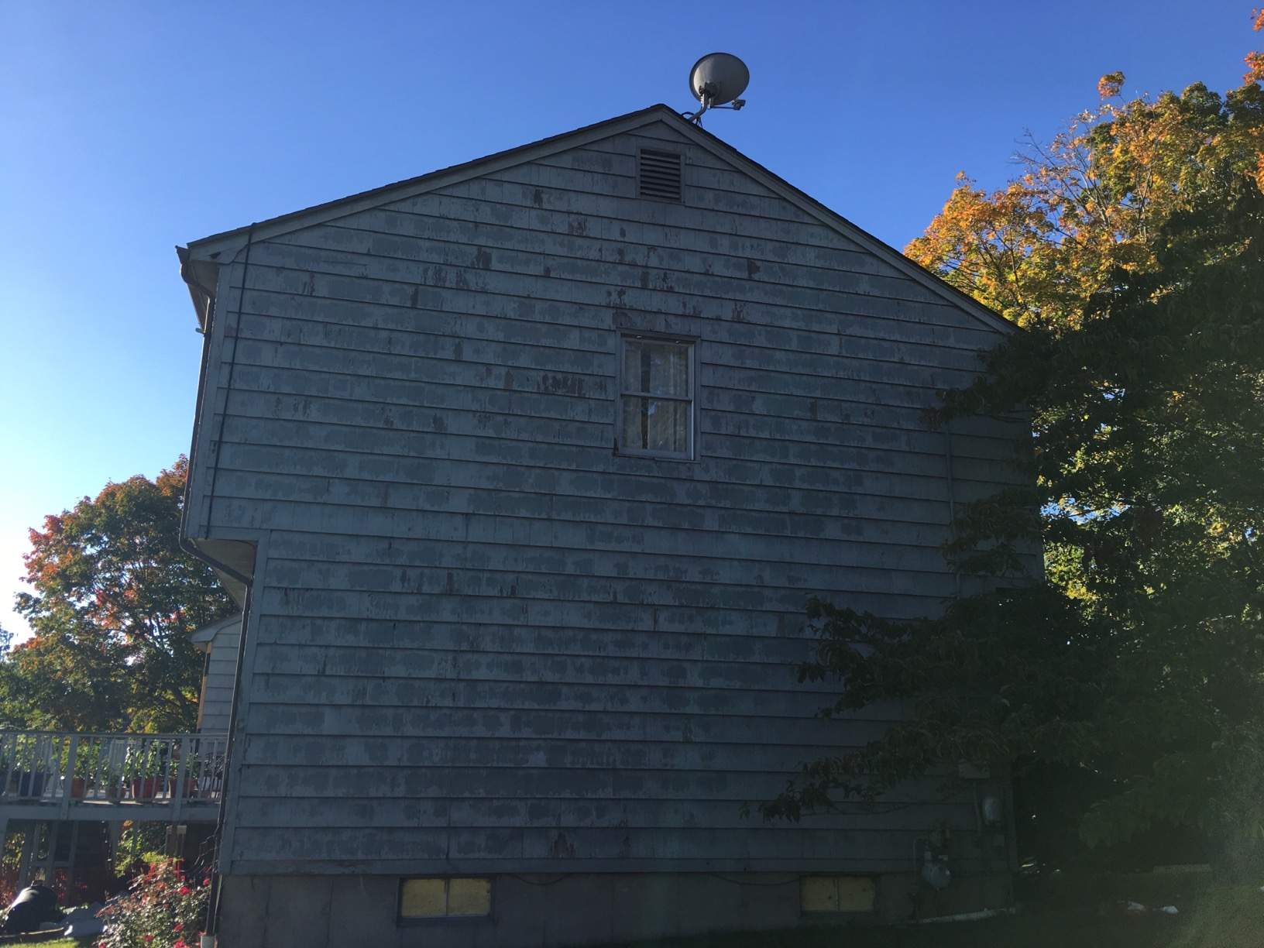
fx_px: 1059
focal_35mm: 29
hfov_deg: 61.7
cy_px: 474
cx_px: 632
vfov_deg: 48.2
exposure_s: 1/761
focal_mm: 4.15
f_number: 2.2
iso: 25
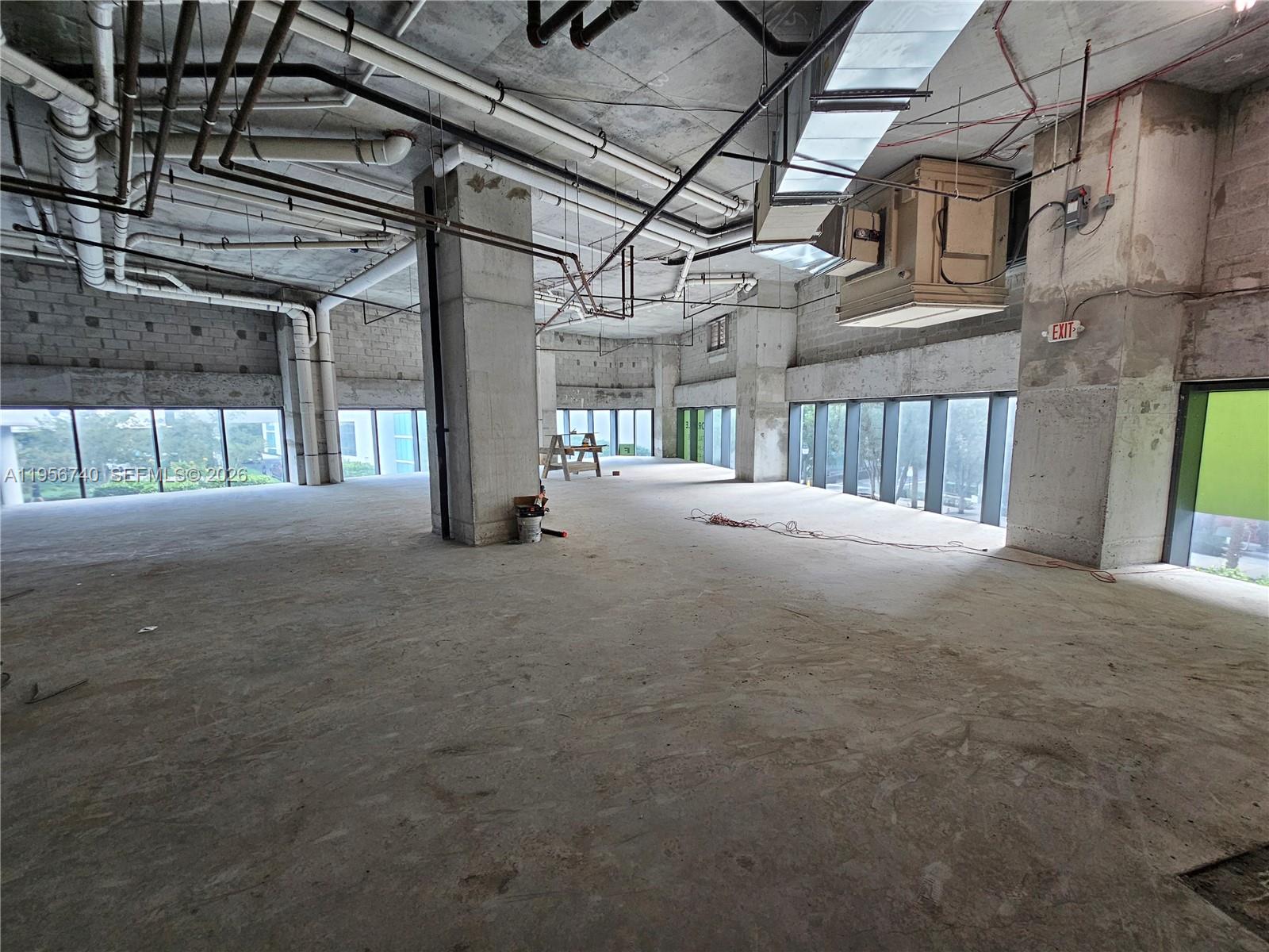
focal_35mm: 13
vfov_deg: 89.9
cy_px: 476
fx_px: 477
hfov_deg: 106.2
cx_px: 634
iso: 160
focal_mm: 2.2
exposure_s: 1/60
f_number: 2.2
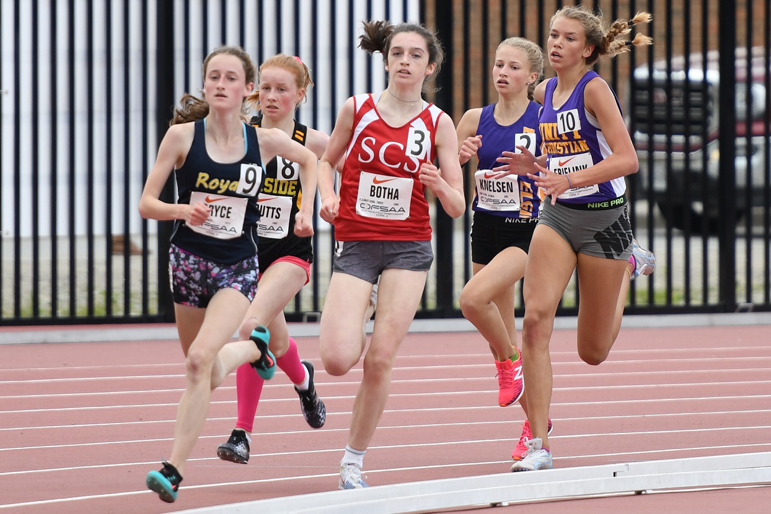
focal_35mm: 300
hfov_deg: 6.9
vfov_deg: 4.6
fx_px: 6426
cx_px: 386
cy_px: 257
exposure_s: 1/1000
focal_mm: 200
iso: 250
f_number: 2.8
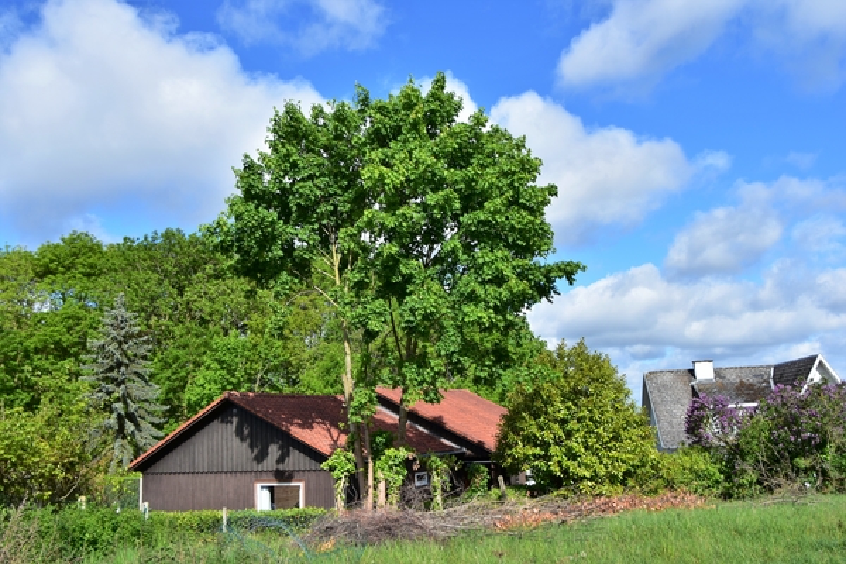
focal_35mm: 33
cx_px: 423
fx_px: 775
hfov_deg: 57.2
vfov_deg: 40.0
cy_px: 282
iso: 100
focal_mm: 22
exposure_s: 1/125
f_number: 11
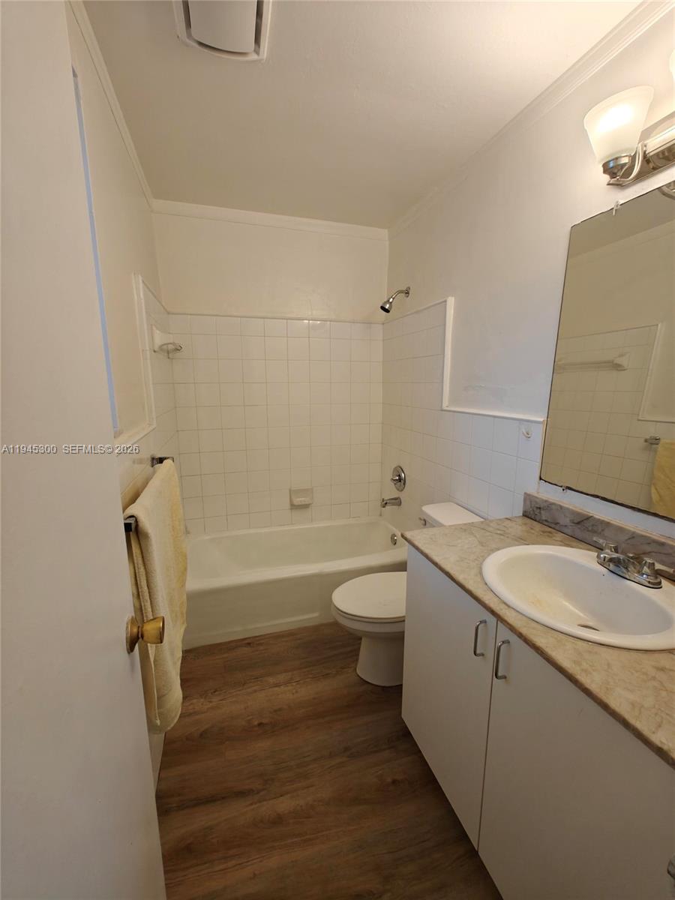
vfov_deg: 102.1
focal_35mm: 14
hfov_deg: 85.7
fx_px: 364
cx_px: 338
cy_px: 450
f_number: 2.2
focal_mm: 2.59
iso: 64
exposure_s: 1/60
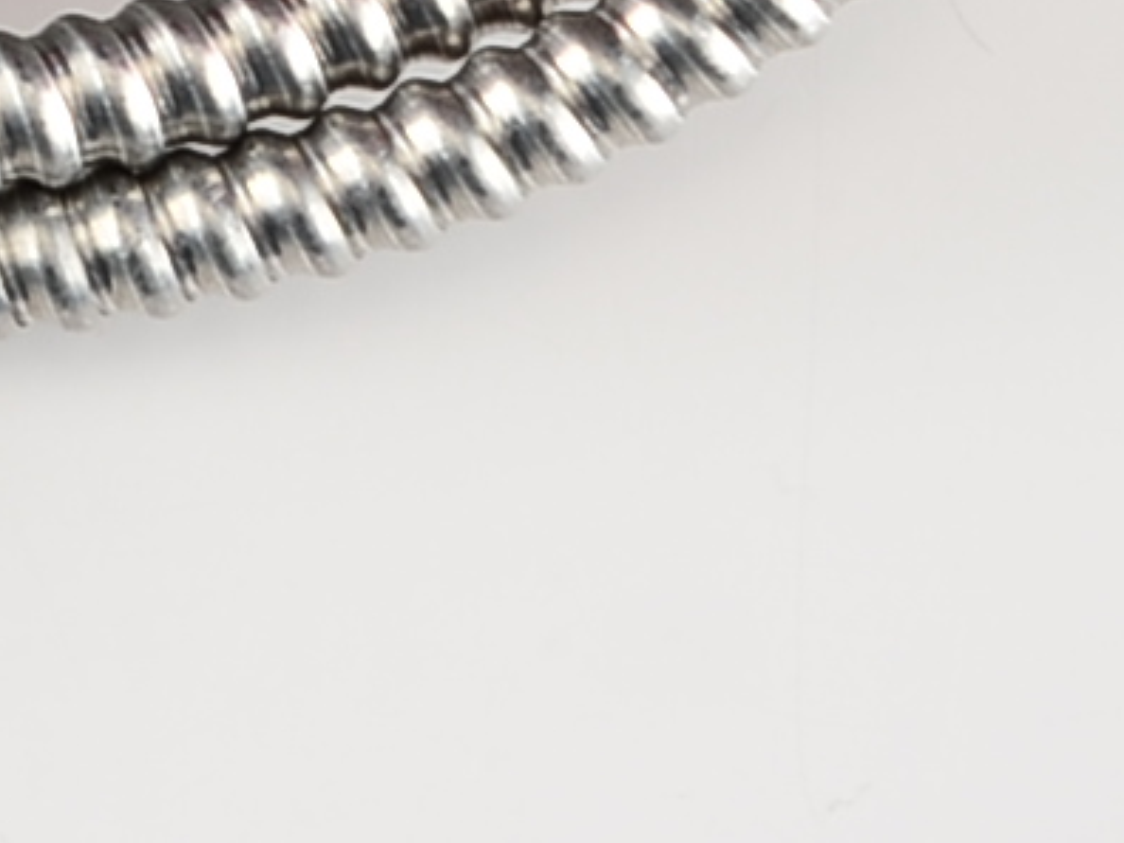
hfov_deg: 10.2
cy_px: -1155
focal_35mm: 188
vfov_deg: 7.4
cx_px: -582
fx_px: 6104
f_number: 25
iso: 100
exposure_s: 1/125
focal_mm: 21
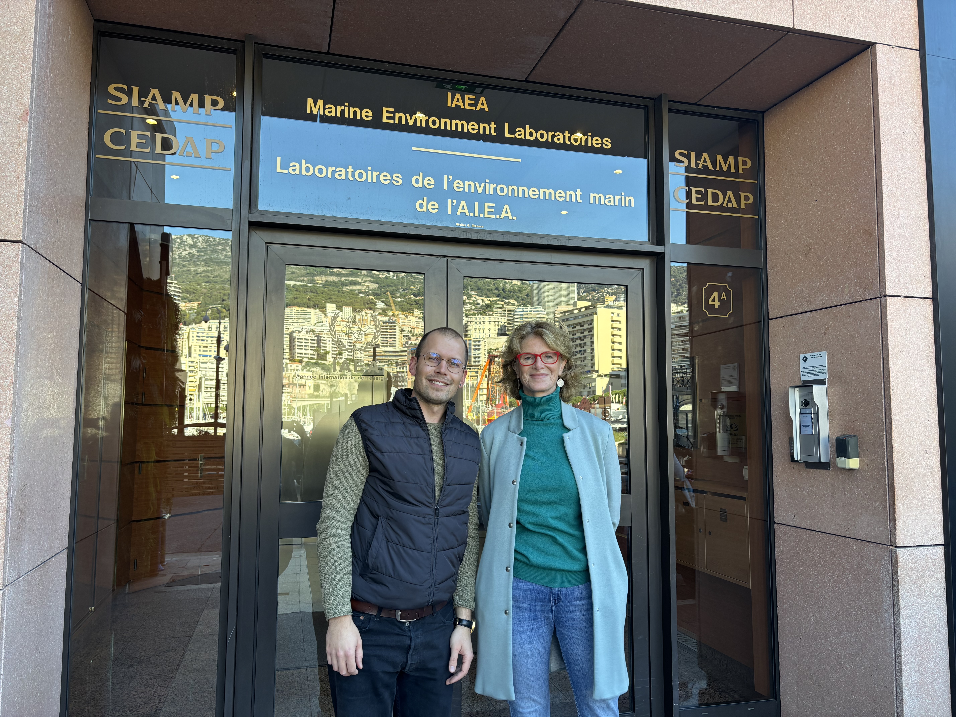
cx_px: 478
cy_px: 358
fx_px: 718
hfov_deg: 67.3
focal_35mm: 26
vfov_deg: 53.1
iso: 32
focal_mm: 5.96
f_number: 1.6
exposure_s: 1/130
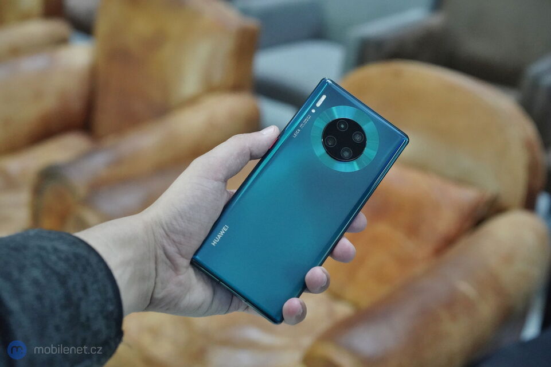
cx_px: 276
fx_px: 841
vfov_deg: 24.6
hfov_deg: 36.3
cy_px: 184
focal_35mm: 55
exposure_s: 1/320
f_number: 5
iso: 12800
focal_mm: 55
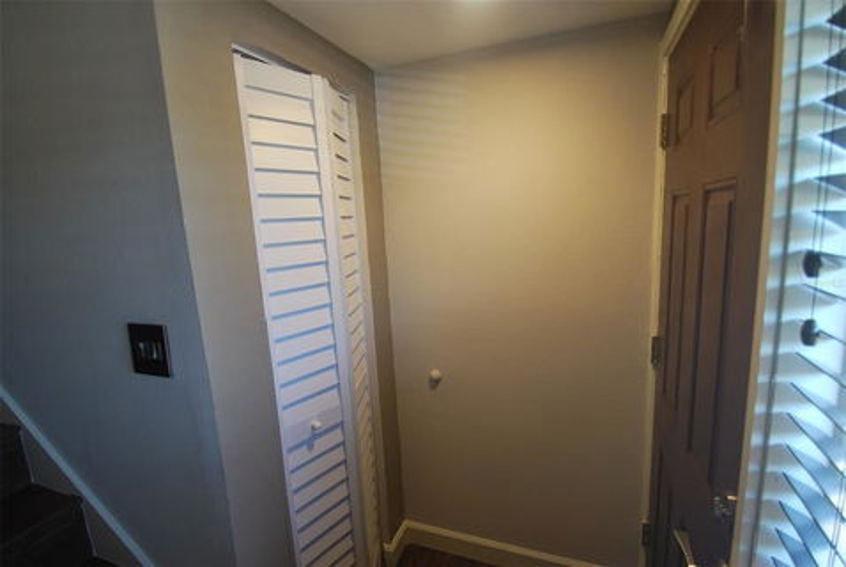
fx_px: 406
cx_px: 423
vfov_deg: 69.8
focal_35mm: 17
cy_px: 284
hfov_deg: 92.4
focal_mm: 11.5
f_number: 3.8
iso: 100
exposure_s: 1/15
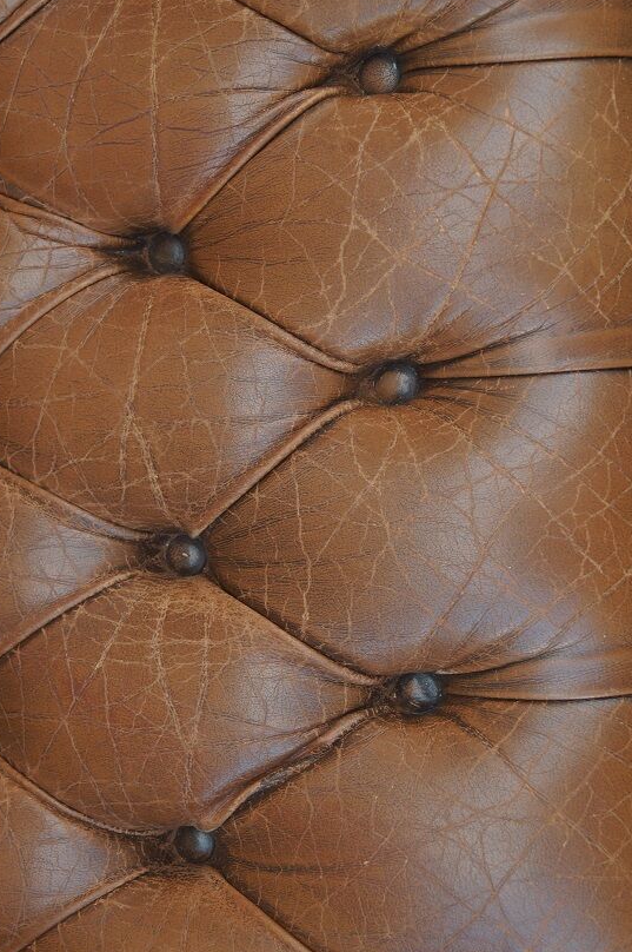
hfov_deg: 18.6
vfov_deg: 27.7
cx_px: 329
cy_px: 504
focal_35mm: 73
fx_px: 1926
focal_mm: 40
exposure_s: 1/80
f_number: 5
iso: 320
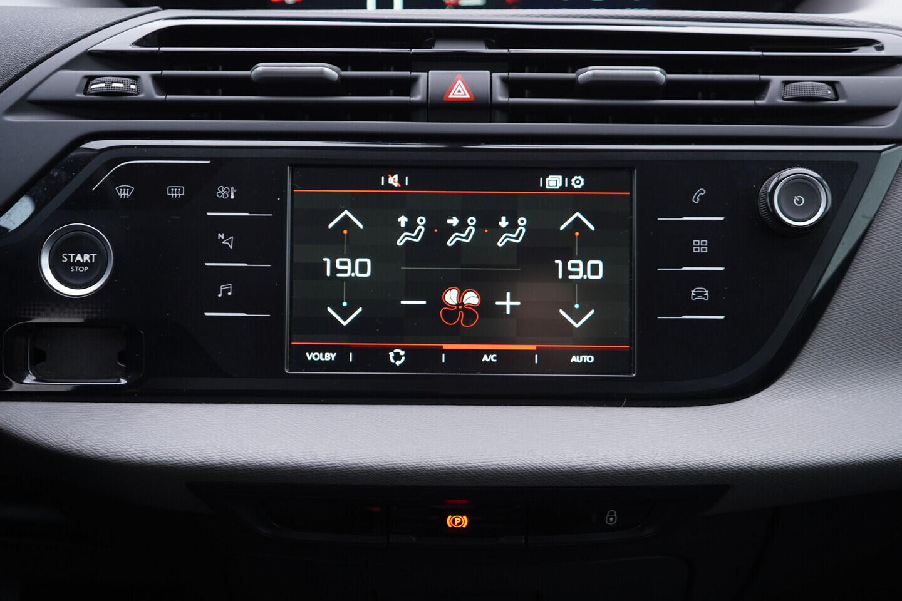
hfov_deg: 53.1
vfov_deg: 36.9
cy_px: 300
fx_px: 902
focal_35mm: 36
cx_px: 451
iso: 250
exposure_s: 1/40
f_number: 2.8
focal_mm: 24
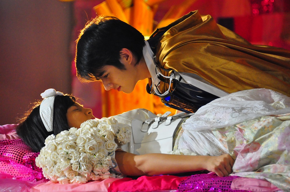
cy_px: 96
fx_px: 2414
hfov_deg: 6.9
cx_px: 145
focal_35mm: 300
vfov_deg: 4.6
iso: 3200
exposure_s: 1/320
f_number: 5.6
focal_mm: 200
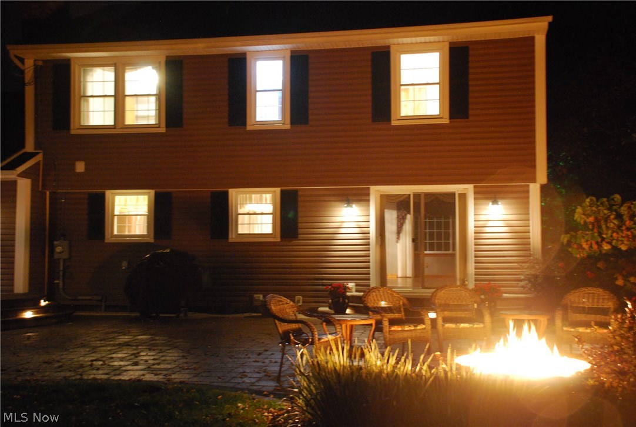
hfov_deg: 46.3
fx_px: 743
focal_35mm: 42
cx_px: 318
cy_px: 214
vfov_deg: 32.0
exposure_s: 1/4
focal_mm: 28
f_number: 4
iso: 1600
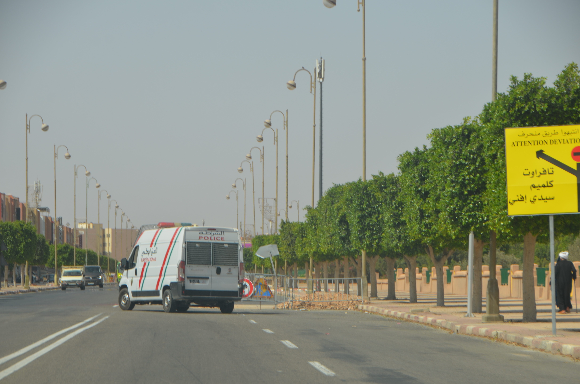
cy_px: 192
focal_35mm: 142
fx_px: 2291
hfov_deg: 14.4
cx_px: 290
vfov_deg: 9.6
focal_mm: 95
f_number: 8
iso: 100
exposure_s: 1/250
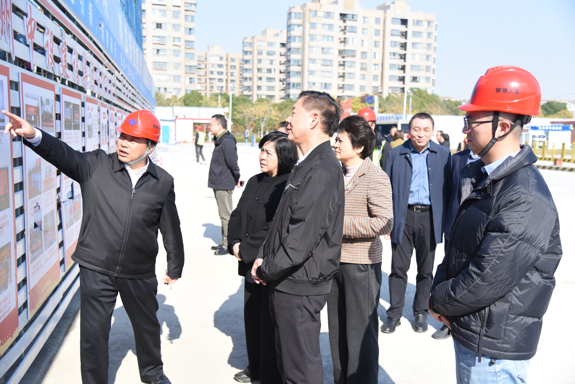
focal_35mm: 38
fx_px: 607
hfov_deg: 50.7
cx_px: 288
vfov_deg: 35.1
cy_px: 192
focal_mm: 38
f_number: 4
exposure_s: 1/4000
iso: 1000
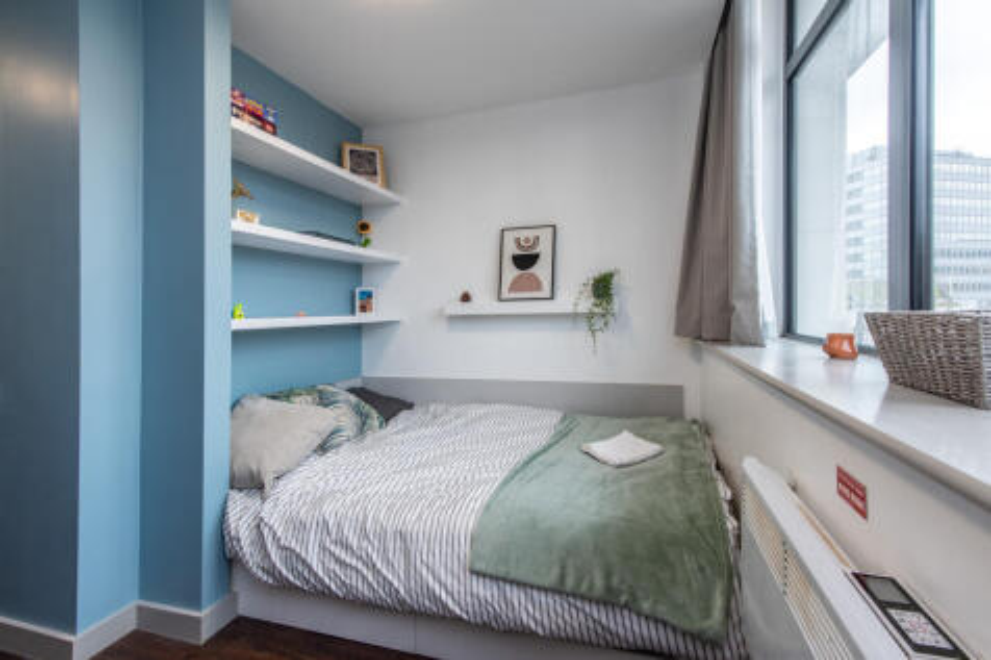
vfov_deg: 73.7
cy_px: 330
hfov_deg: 96.8
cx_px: 496
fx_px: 440
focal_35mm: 16
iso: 100
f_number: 14
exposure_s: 1/5
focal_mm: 16
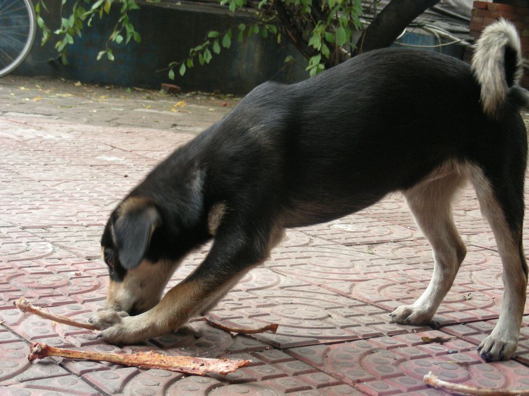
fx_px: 1070
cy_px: 198
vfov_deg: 21.0
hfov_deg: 27.8
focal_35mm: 70
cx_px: 264
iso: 152
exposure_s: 1/30
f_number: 3.5
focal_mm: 11.7
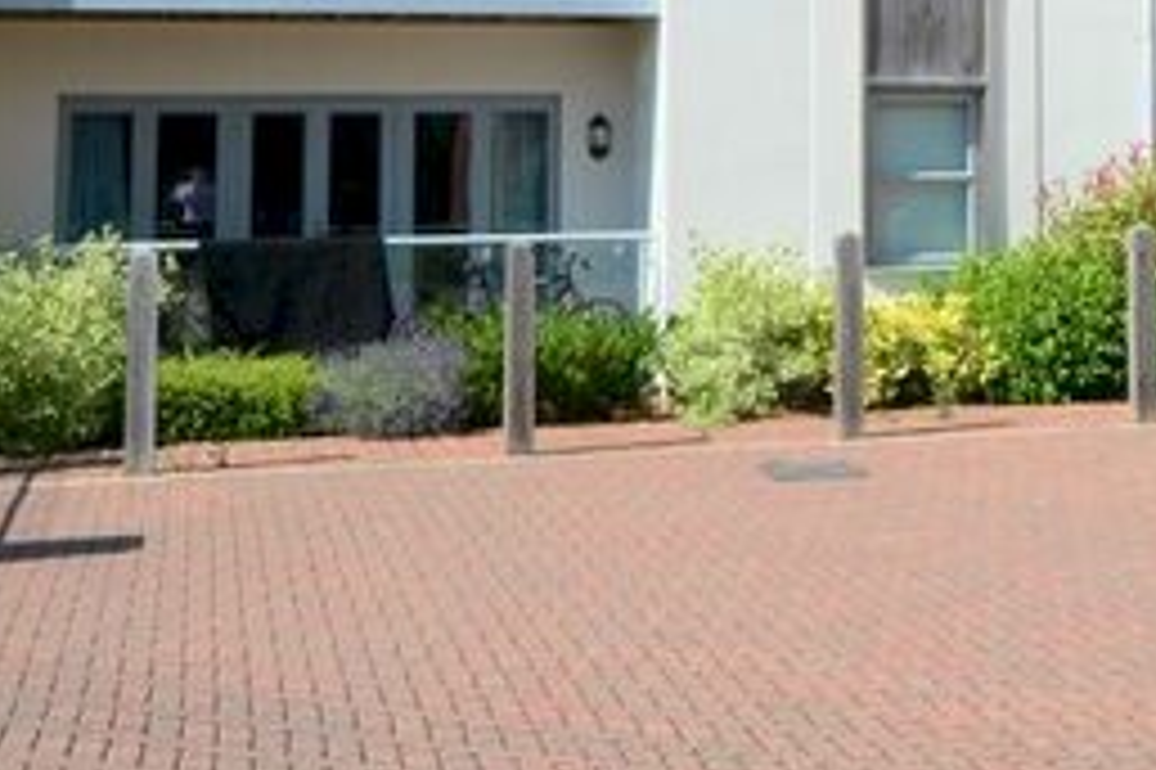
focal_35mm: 61
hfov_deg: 30.6
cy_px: -106
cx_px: 1125
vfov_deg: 20.9
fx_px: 1969
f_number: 7.1
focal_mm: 15
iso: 100
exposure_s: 1/200
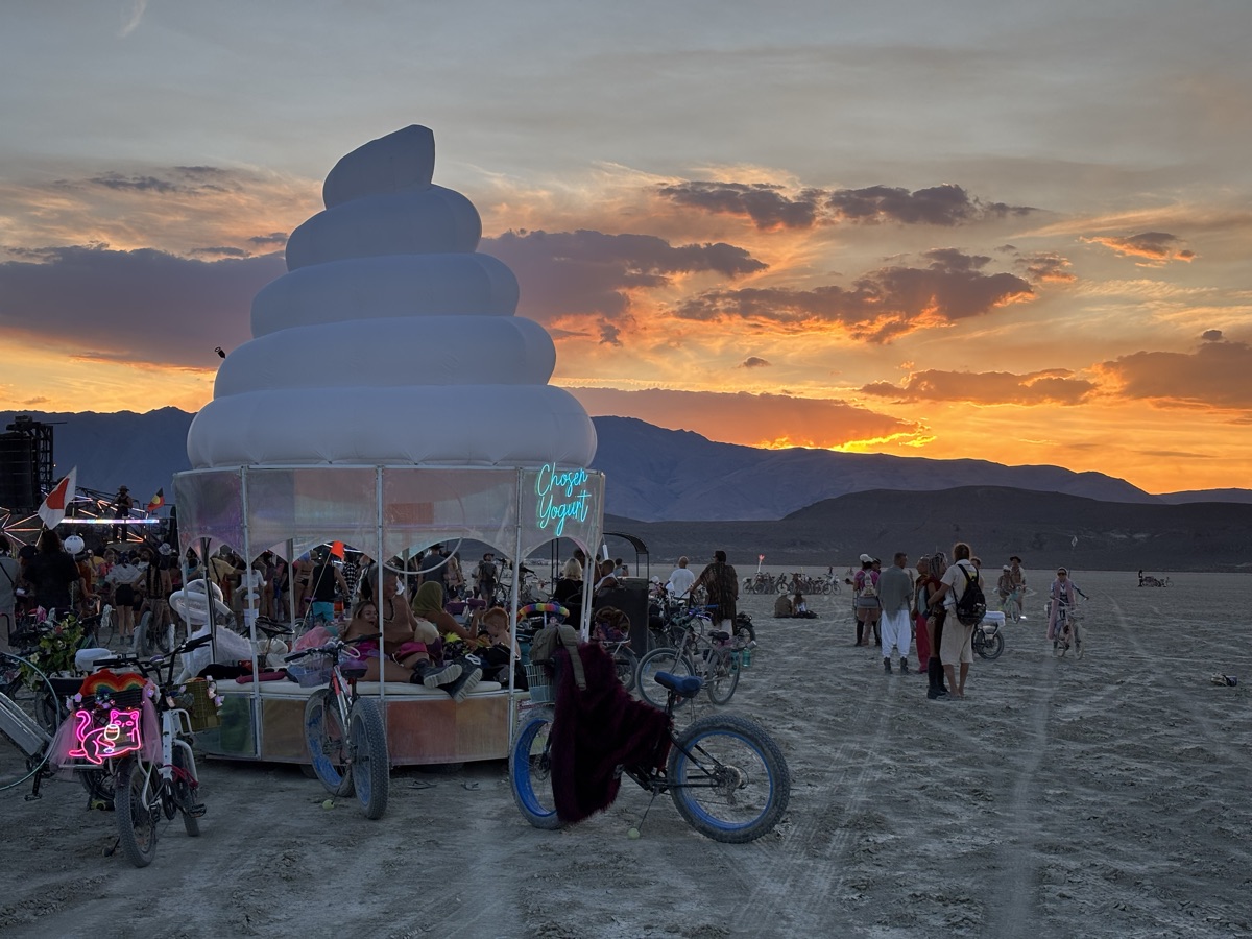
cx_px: 626
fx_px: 1881
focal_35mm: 52
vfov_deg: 28.0
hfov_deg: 36.8
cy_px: 470
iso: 32
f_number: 1.6
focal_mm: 5.96
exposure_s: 1/433
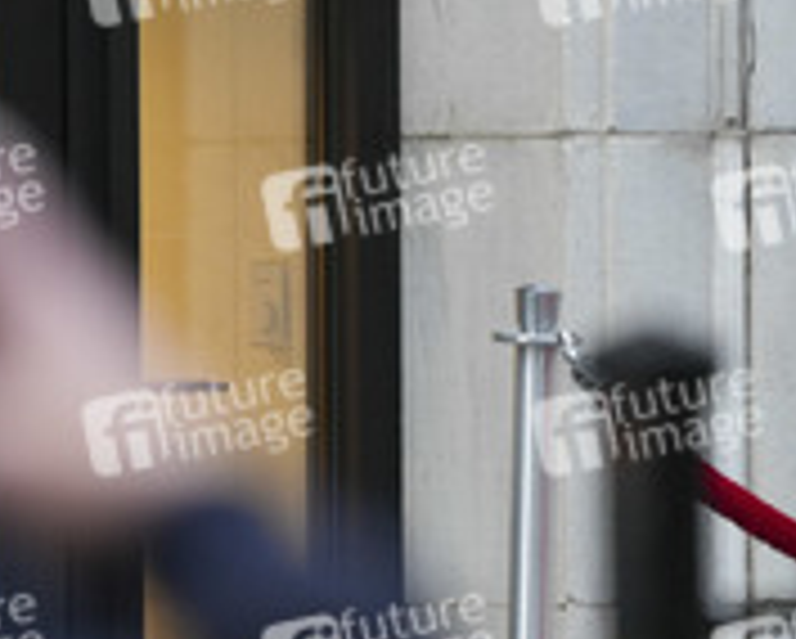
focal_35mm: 952
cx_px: -193
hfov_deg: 2.0
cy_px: 86
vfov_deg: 1.6
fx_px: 22452
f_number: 7.1
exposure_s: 1/100
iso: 4000
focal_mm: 400
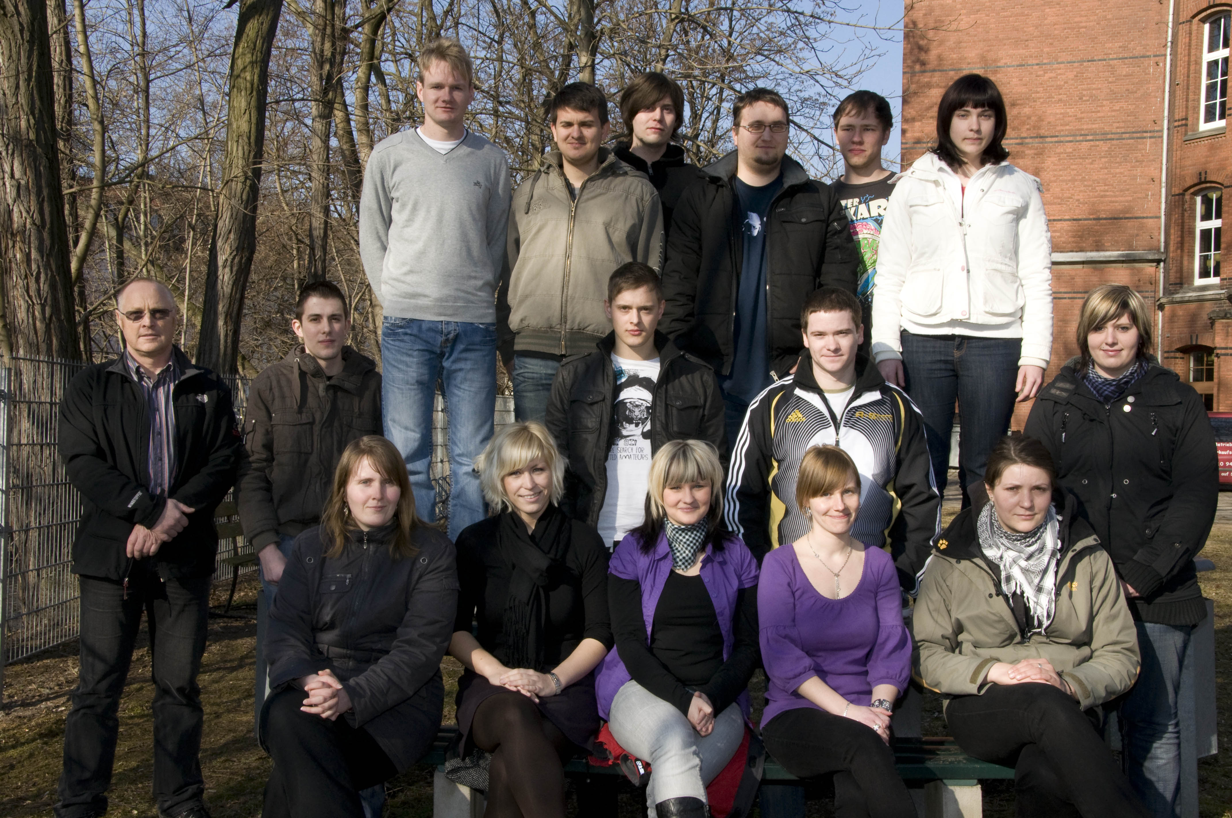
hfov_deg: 46.4
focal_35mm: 42
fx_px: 1436
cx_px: 616
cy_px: 409
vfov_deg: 31.8
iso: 500
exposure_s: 1/200
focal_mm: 28
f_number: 18
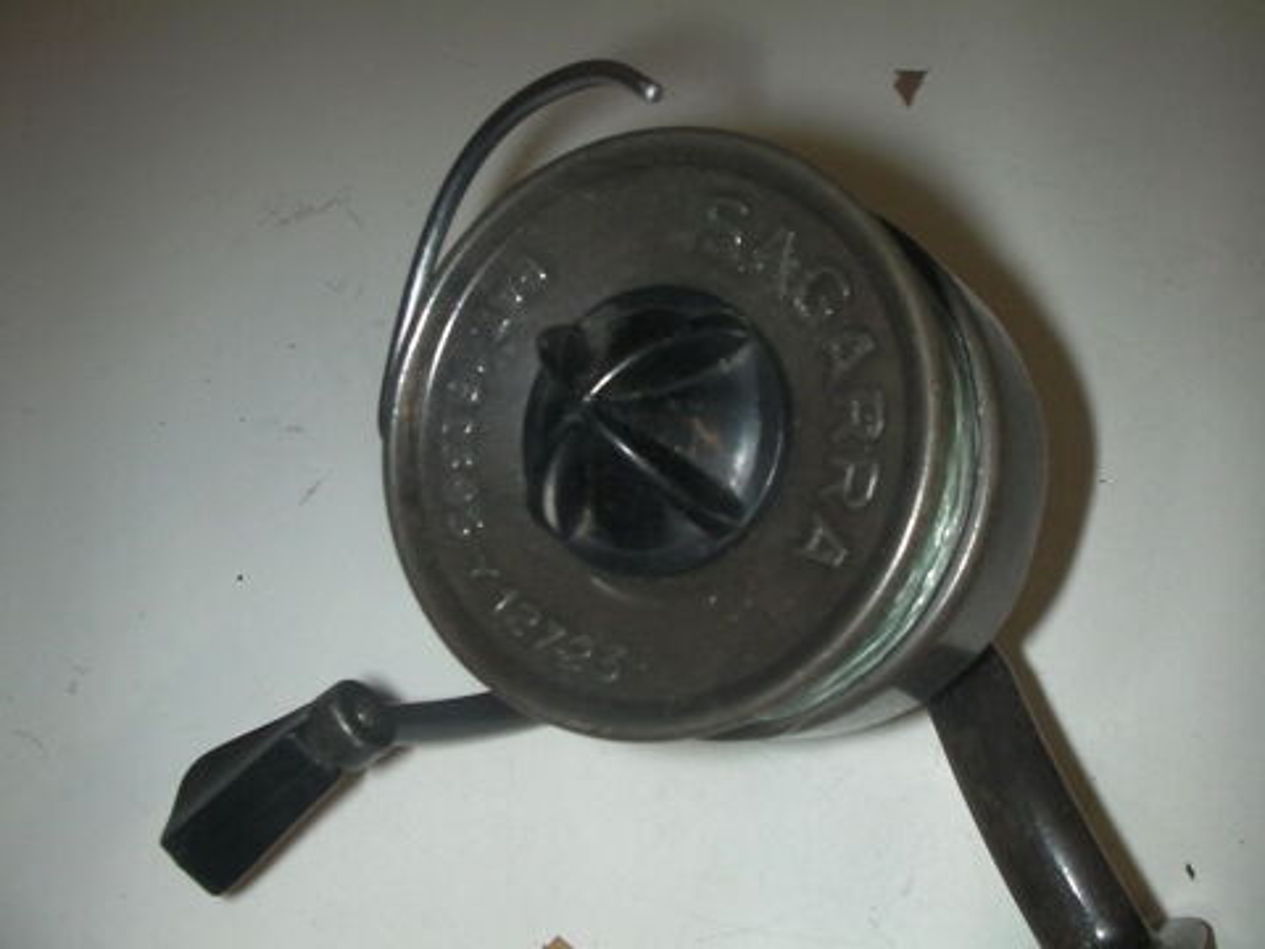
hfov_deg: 49.0
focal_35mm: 38
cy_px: 474
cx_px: 632
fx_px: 1389
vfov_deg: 37.7
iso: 200
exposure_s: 1/30
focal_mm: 6.3
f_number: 5.6
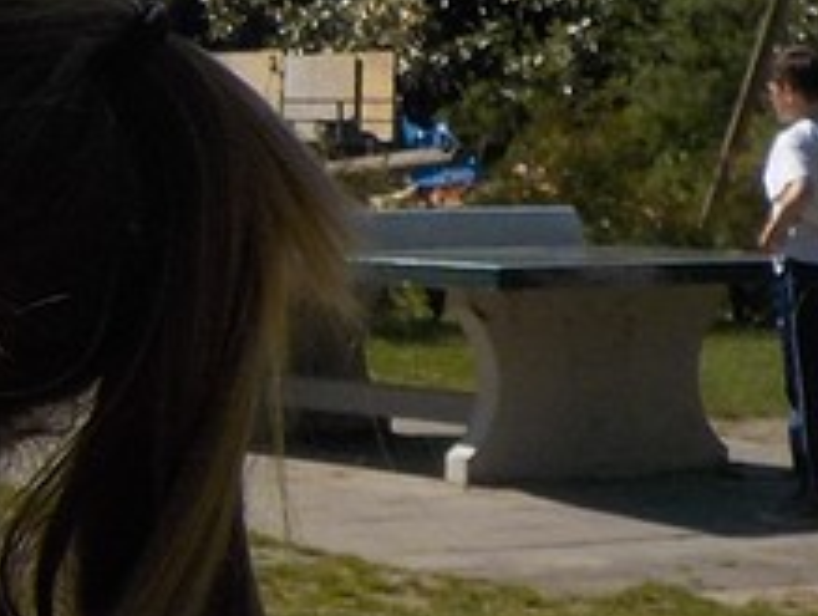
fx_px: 3314
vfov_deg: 10.6
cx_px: -732
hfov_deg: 12.6
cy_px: 198
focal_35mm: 140
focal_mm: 4.1
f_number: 3.3
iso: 125
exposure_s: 1/2000
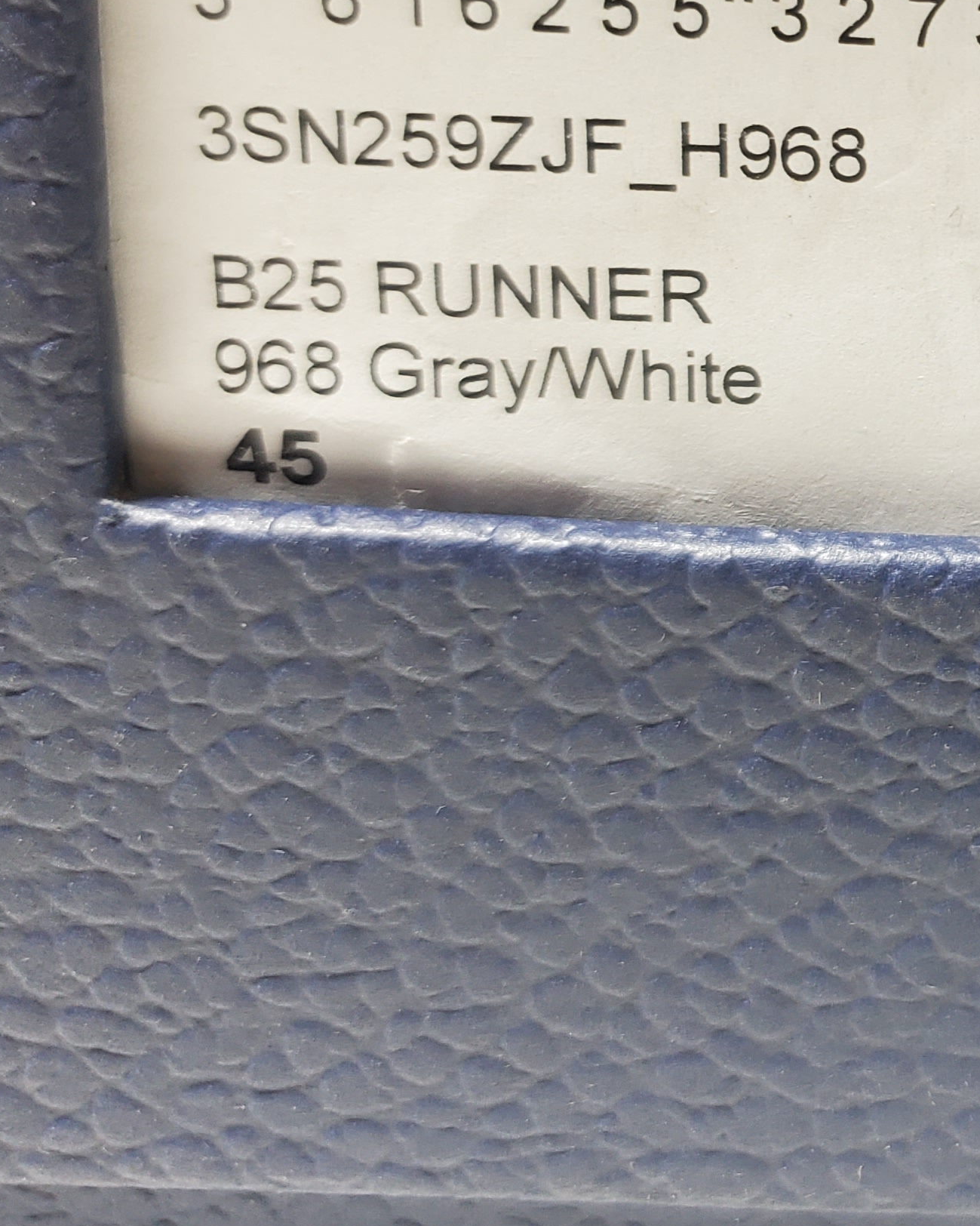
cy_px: 203
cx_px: 1370
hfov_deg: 21.3
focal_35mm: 63
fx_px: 2284
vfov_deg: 29.2
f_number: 1.5
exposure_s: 1/111
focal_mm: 4.3
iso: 50
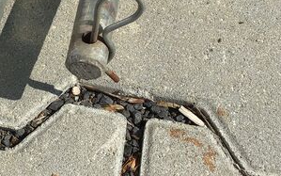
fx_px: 674
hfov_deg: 22.0
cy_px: 37
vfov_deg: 14.8
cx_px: -46
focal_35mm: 88
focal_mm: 3.3
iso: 25
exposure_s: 1/1631
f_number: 2.4
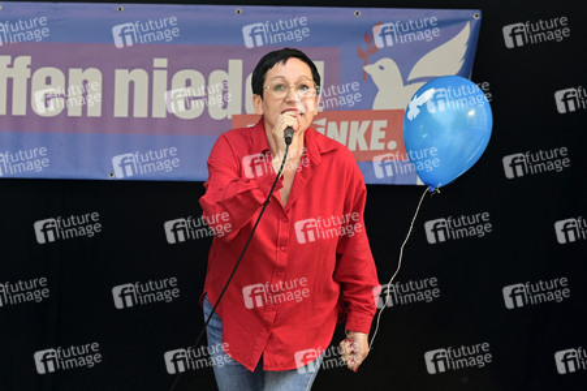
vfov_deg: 13.0
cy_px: 196
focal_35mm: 105
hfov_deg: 19.5
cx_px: 294
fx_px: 1711
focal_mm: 105
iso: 500
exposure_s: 1/320
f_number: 6.3
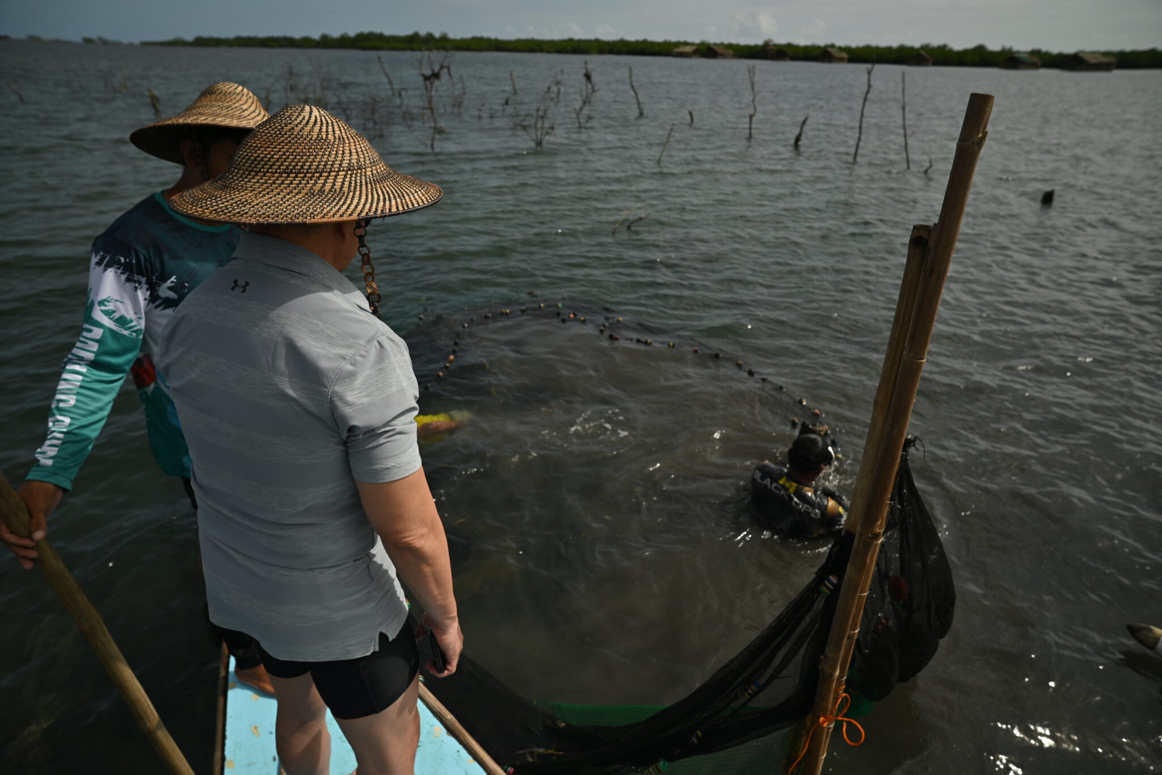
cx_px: 581
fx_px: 645
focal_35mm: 20
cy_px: 388
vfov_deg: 61.9
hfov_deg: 84.0
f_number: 4.5
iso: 100
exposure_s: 1/2500
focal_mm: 20
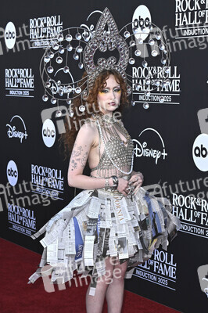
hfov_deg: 23.3
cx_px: 104
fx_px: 503
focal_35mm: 58
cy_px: 156
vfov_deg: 34.5
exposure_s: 1/320
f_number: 6.3
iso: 640
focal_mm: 58
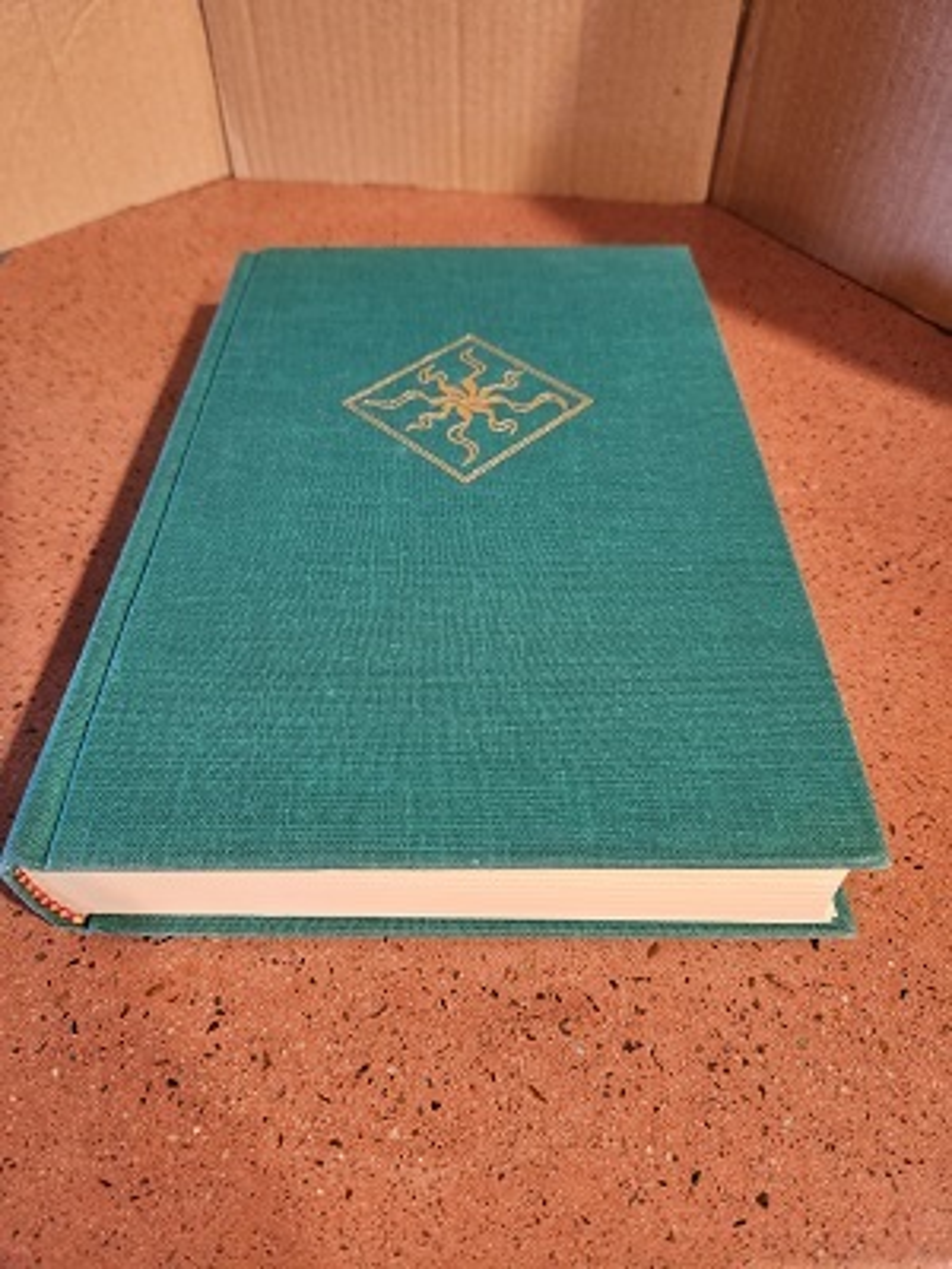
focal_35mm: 23
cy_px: 634
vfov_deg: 73.9
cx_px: 476
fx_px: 843
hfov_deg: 58.9
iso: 640
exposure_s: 1/60
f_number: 1.8
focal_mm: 5.4
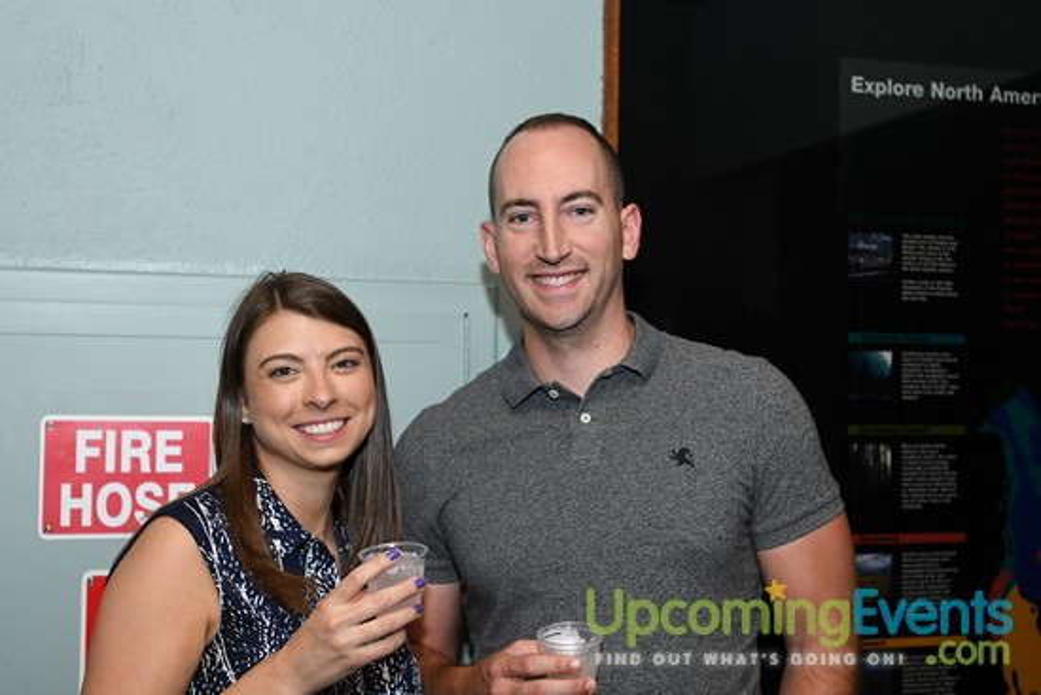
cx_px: 520
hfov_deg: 37.8
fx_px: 1518
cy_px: 348
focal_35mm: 52
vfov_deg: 25.8
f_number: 3.5
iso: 800
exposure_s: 1/125
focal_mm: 35
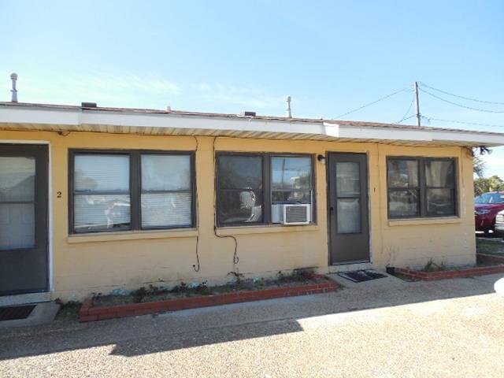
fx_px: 364
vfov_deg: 54.9
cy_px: 189
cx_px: 252
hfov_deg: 69.4
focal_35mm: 25
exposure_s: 1/500
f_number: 3.3
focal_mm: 4.5
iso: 125
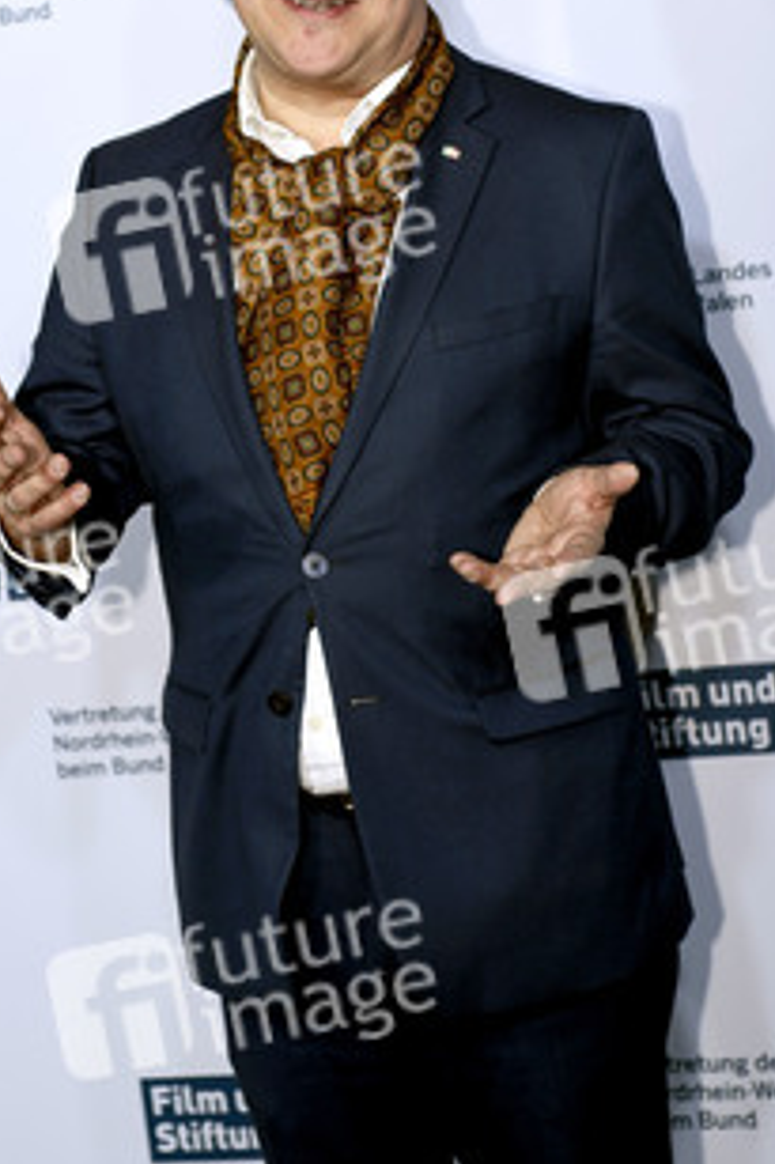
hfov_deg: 15.0
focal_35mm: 91
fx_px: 2942
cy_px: 423
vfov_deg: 22.3
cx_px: 352
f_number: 4
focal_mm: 70
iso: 800
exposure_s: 1/400
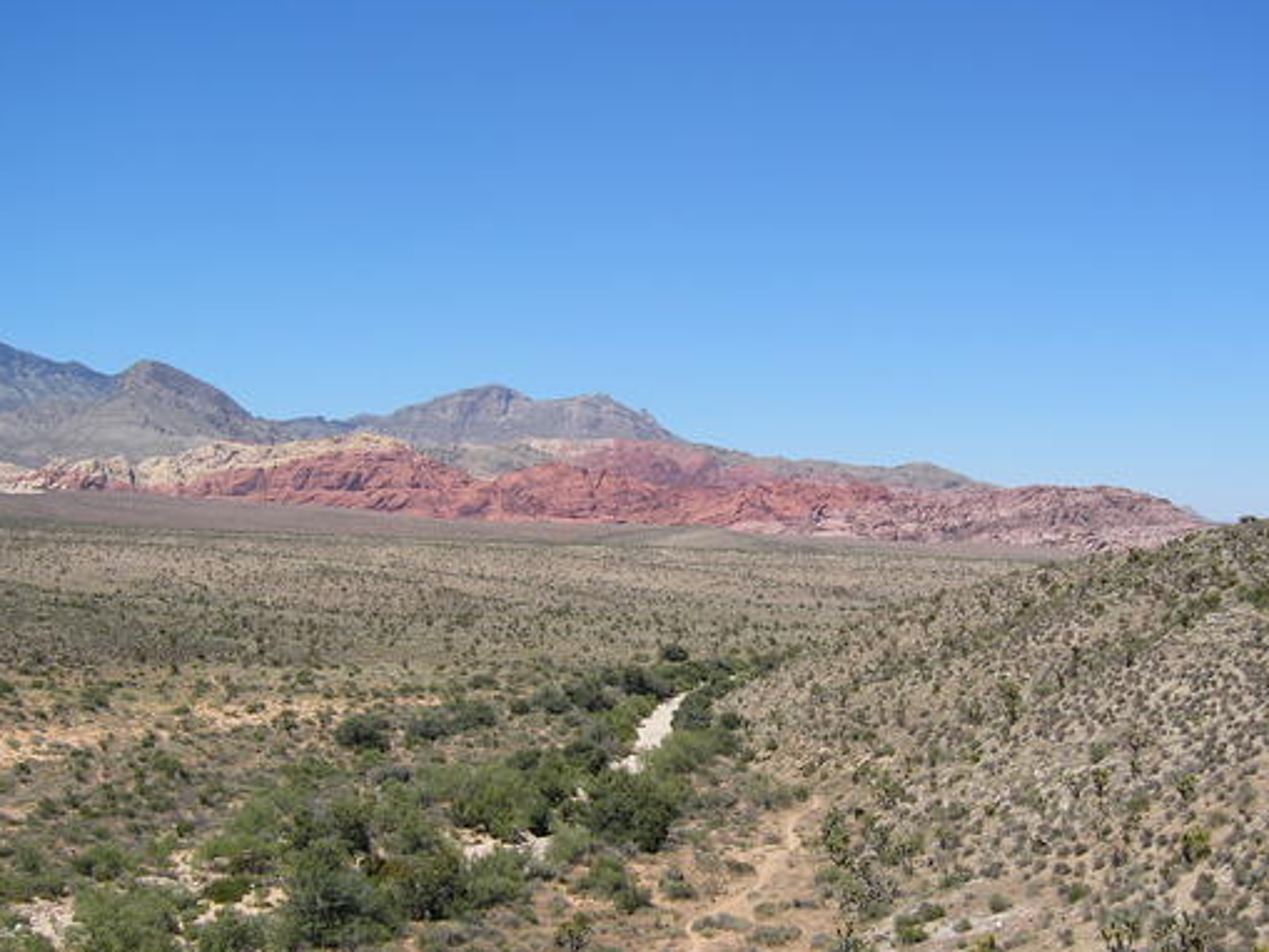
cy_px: 508
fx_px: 1613
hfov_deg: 42.9
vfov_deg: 32.9
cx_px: 613
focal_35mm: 44
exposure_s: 1/200
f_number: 8
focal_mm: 5.8
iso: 50
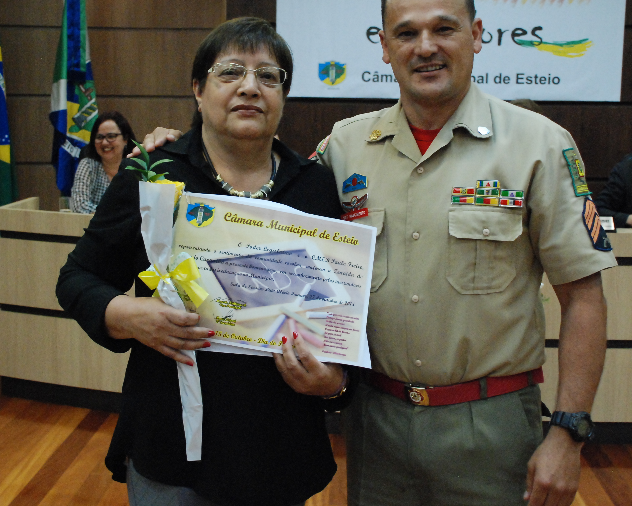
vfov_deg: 25.3
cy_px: 199
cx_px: 295
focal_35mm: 60
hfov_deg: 31.4
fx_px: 1122
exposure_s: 1/80
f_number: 4
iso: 1600
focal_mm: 28
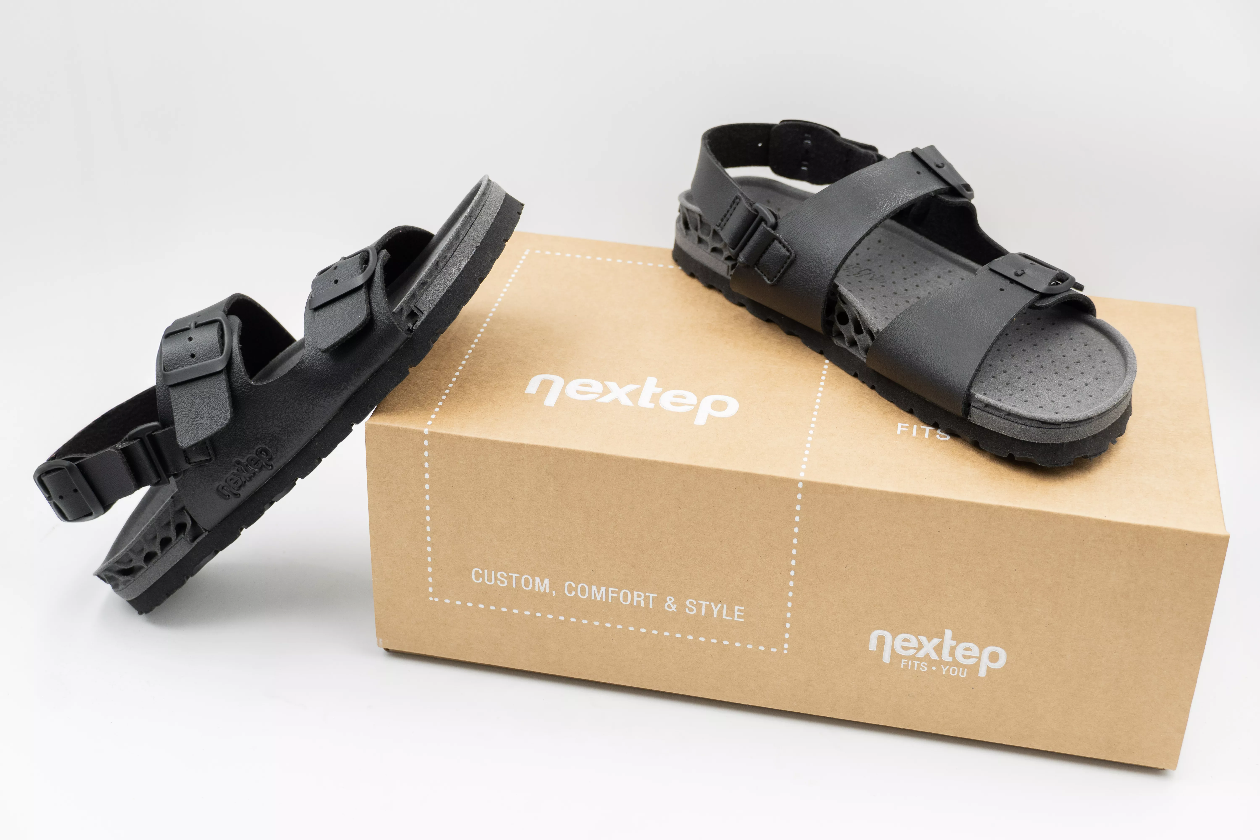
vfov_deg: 26.5
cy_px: 420
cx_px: 630
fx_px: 1785
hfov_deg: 38.9
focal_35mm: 51
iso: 500
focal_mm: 34
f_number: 4.5
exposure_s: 1/160
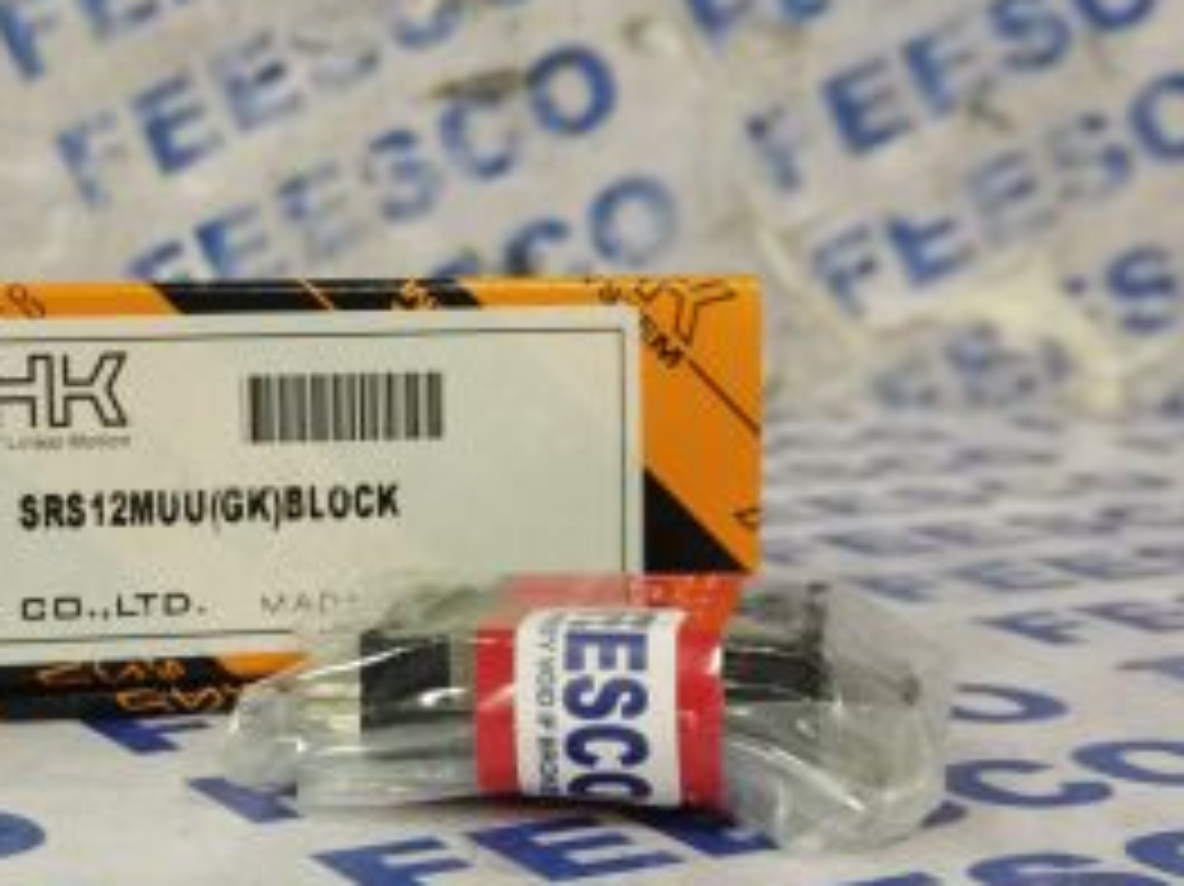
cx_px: 297
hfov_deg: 24.5
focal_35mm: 79
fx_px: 2701
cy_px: 445
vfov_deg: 18.6
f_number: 1.8
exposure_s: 1/40
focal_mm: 5.58
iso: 500
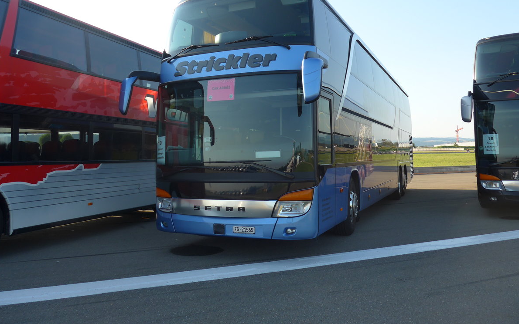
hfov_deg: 61.2
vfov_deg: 40.4
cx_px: 259
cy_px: 128
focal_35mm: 31
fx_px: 439
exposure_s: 1/500
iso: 80
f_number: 2.8
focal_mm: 6
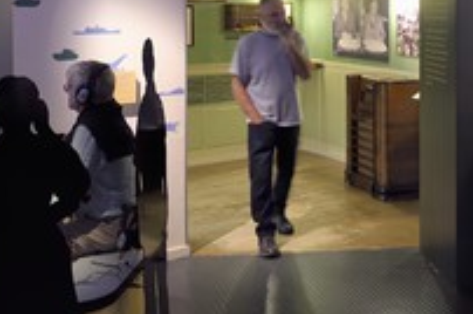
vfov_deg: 26.0
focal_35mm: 50
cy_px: 28
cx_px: 349
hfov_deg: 38.7
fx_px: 656
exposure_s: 1/6
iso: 800
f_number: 7.1
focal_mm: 24
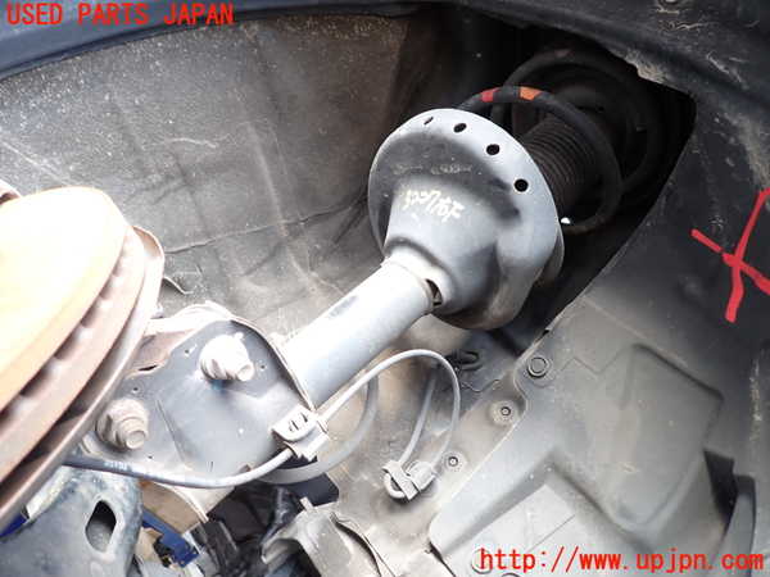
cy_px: 288
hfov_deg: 69.4
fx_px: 556
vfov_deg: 54.9
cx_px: 385
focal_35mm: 25
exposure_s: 1/50
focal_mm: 4.5
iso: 200
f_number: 2
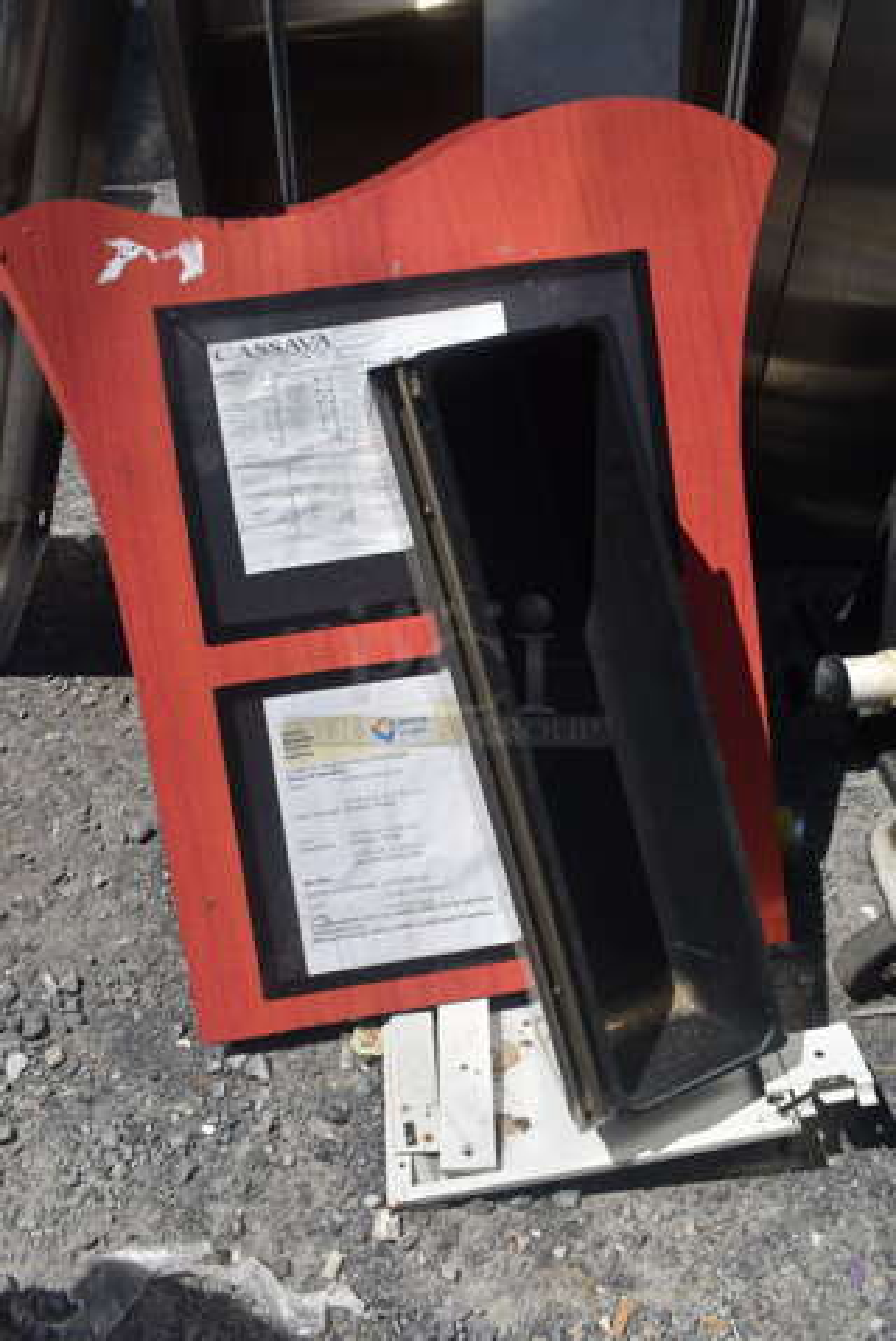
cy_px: 670
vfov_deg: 61.9
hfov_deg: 43.7
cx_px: 448
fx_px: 1118
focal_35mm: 30
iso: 100
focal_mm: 20
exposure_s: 1/320
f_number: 9
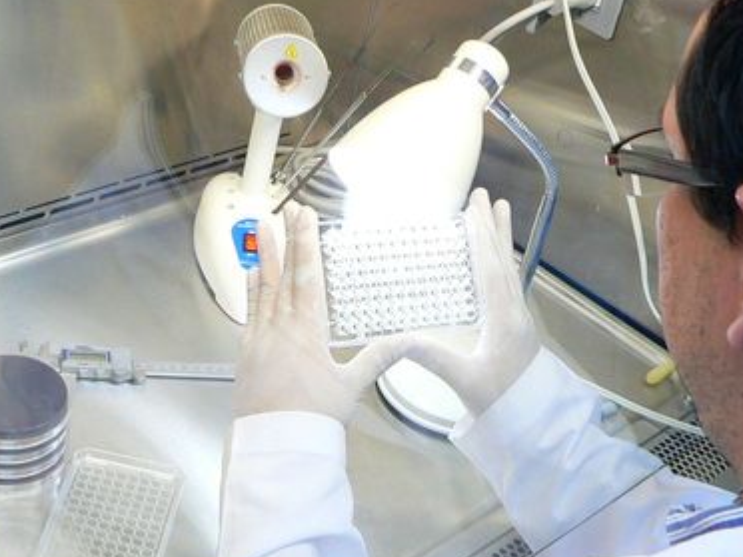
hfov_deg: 31.2
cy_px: 230
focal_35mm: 62
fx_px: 1331
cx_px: 423
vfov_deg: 23.6
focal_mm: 6
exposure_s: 1/40
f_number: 2.8
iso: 200
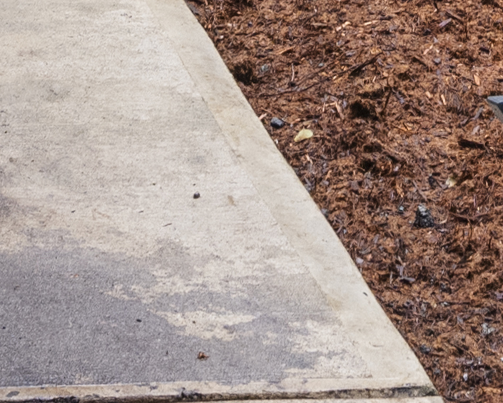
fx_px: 2457
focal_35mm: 165
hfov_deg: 11.3
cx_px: 693
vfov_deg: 7.9
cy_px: -860
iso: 800
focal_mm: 20.5
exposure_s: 1/50
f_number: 10
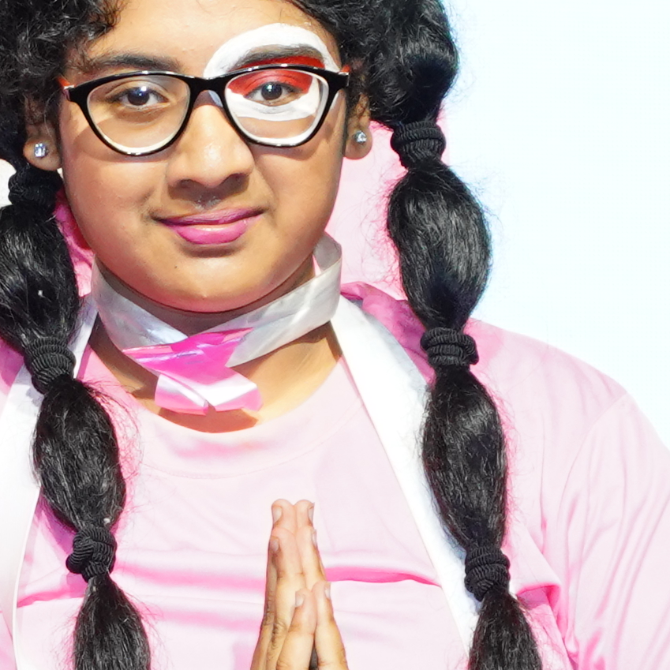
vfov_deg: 2.8
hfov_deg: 2.8
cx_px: -1590
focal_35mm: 621
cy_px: 580
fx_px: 13599
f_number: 5.6
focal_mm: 78
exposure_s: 1/200
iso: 1000
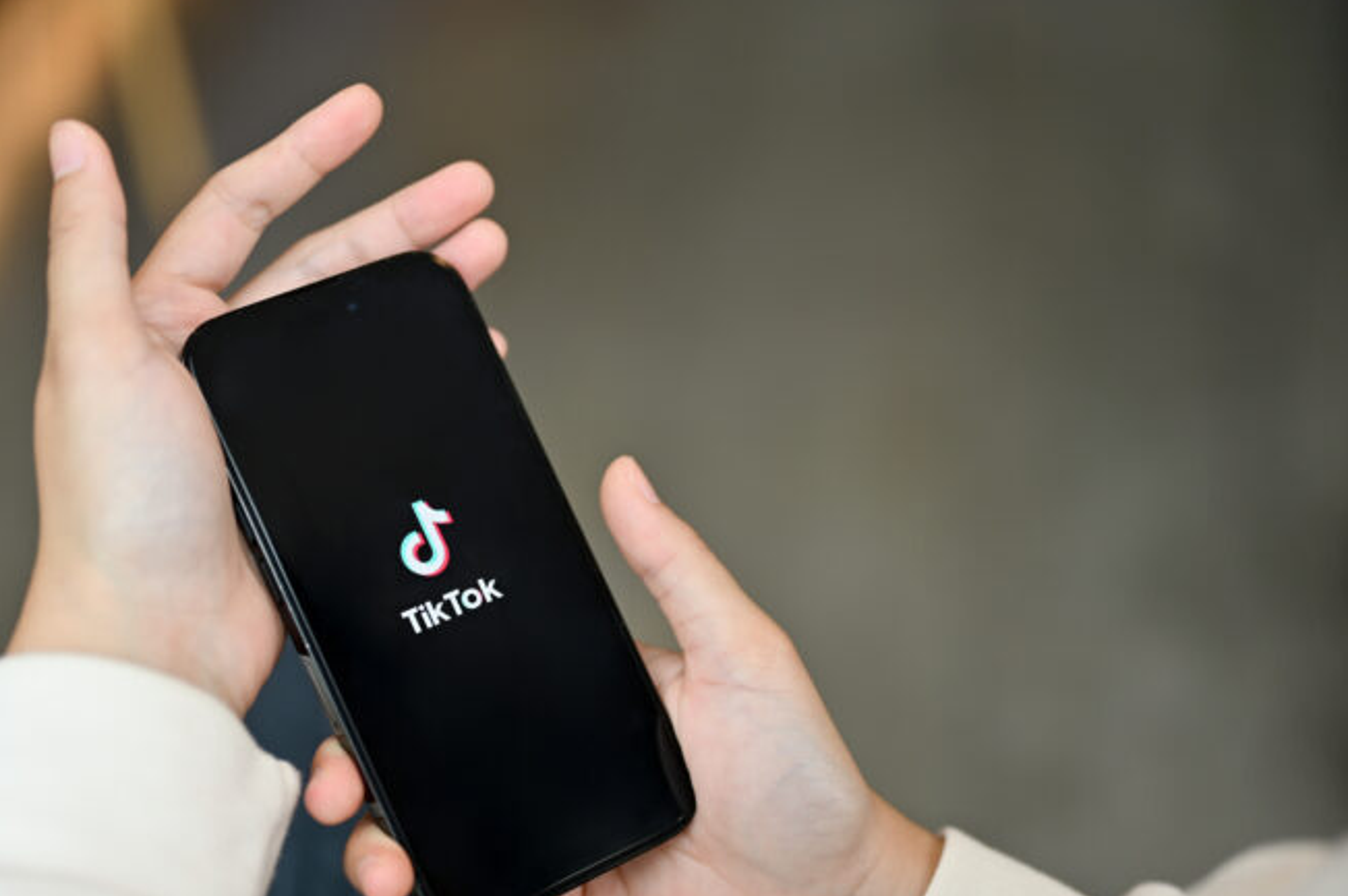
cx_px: 644
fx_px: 2207
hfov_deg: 34.0
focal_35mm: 59
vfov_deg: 22.9
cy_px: 502
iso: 100
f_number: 1.8
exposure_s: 1/500
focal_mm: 50
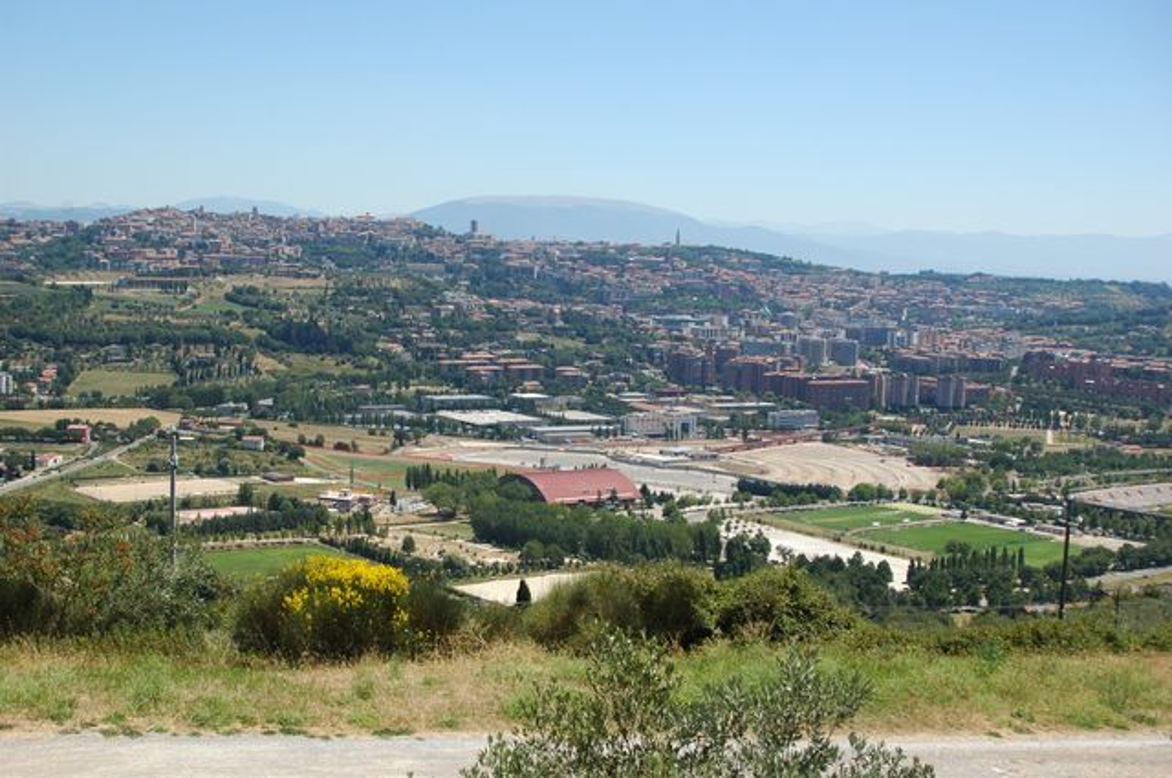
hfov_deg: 35.1
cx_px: 586
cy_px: 389
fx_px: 1853
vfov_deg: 23.7
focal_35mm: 57
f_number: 10
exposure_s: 1/400
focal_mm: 38
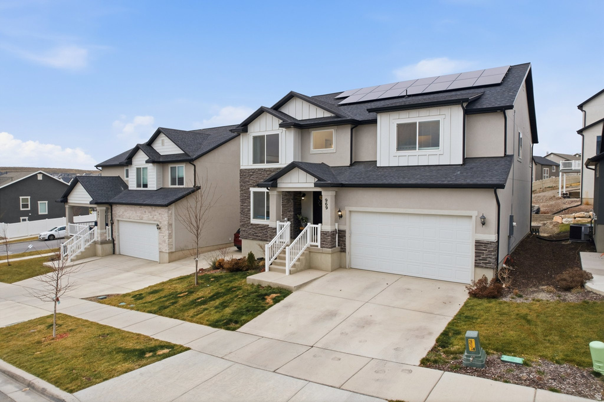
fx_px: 369
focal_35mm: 22
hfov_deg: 78.6
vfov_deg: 57.2
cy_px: 201
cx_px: 302
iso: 100
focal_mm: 8.4
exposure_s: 1/500
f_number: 2.8
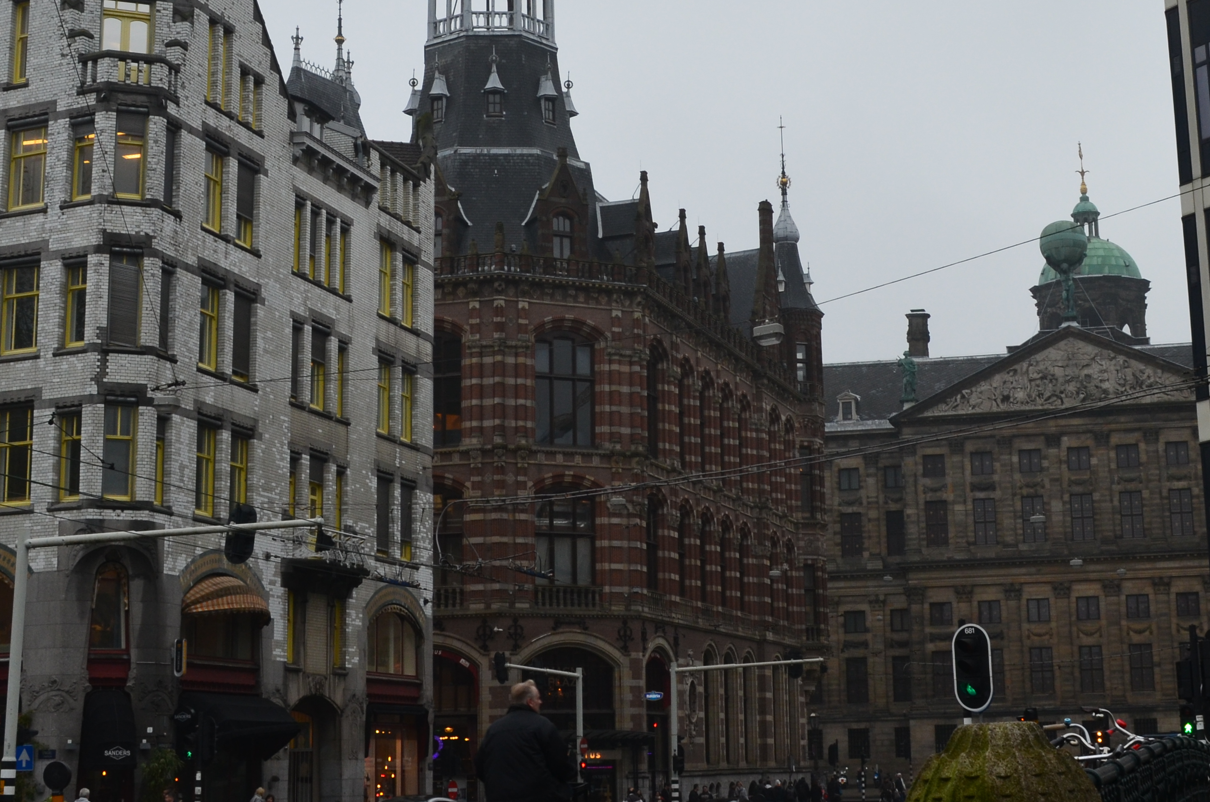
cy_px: 197
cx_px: 674
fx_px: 2281
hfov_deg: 29.7
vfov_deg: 19.8
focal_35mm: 68
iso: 400
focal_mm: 24
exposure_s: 1/60
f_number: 10
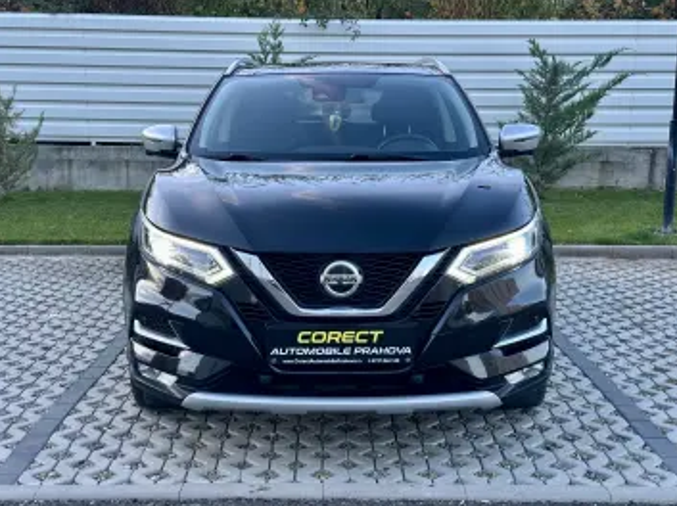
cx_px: 338
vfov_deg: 29.6
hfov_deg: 38.9
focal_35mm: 49
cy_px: 251
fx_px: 957
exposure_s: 1/64
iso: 80
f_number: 1.78
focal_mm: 6.86
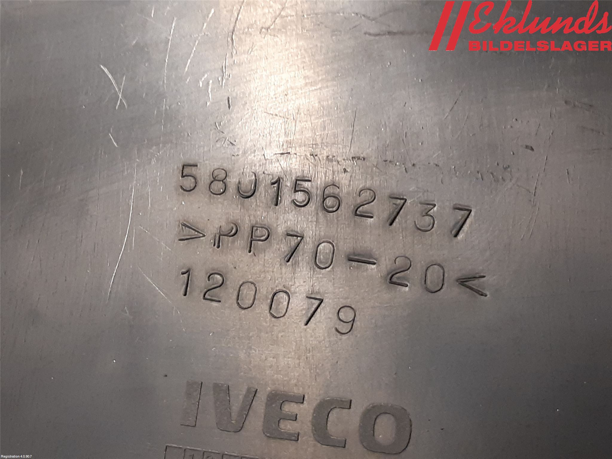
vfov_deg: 53.1
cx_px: 306
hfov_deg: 67.3
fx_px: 460
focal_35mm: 26
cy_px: 230
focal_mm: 3.93
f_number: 1.7
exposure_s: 1/50
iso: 200
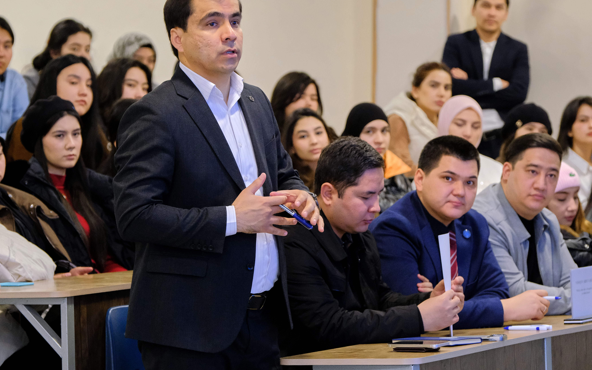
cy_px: 141
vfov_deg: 8.0
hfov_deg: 12.8
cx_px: 338
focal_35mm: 163
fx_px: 2630
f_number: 4
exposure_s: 1/100
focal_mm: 90.6
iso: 4000
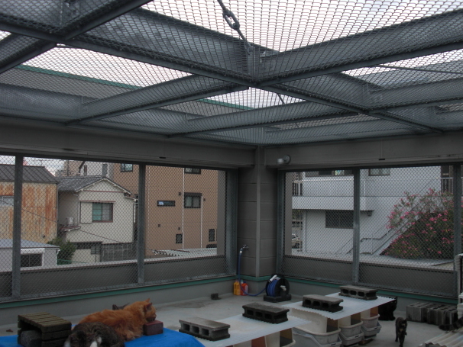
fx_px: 508
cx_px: 235
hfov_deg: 49.0
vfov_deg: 37.7
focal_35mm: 38
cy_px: 166
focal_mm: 6.3
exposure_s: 1/320
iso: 50
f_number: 2.8
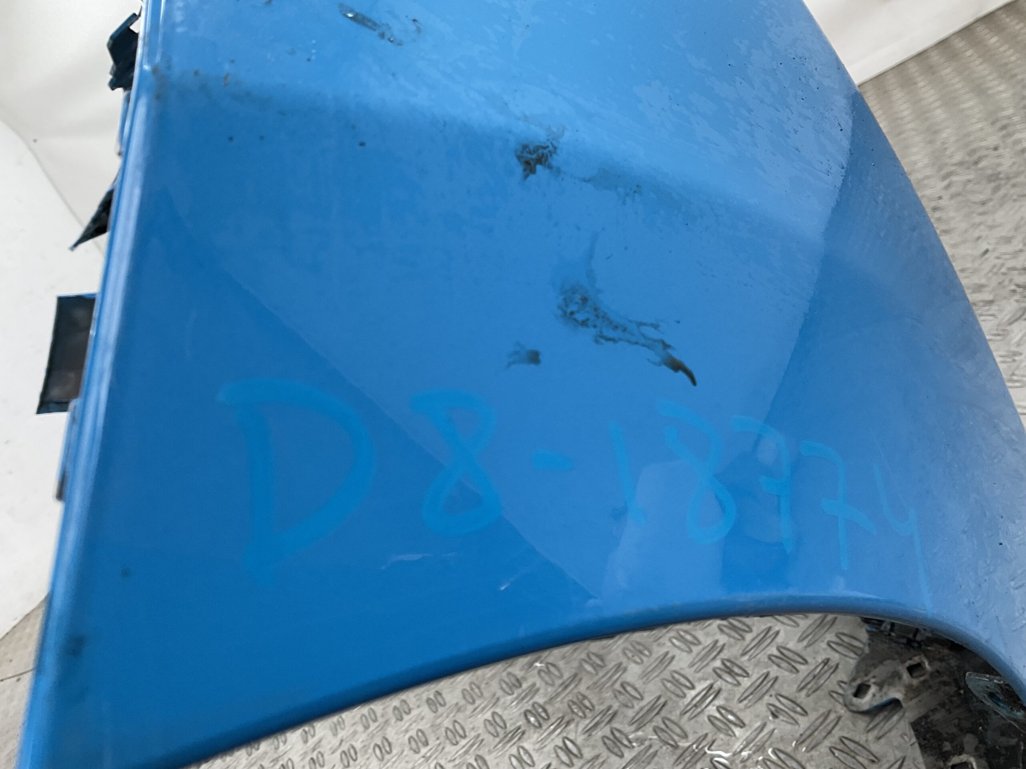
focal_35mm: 29
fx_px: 860
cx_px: 513
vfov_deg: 48.2
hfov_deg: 61.7
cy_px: 384
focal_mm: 3
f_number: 1.8
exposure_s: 1/100
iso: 32
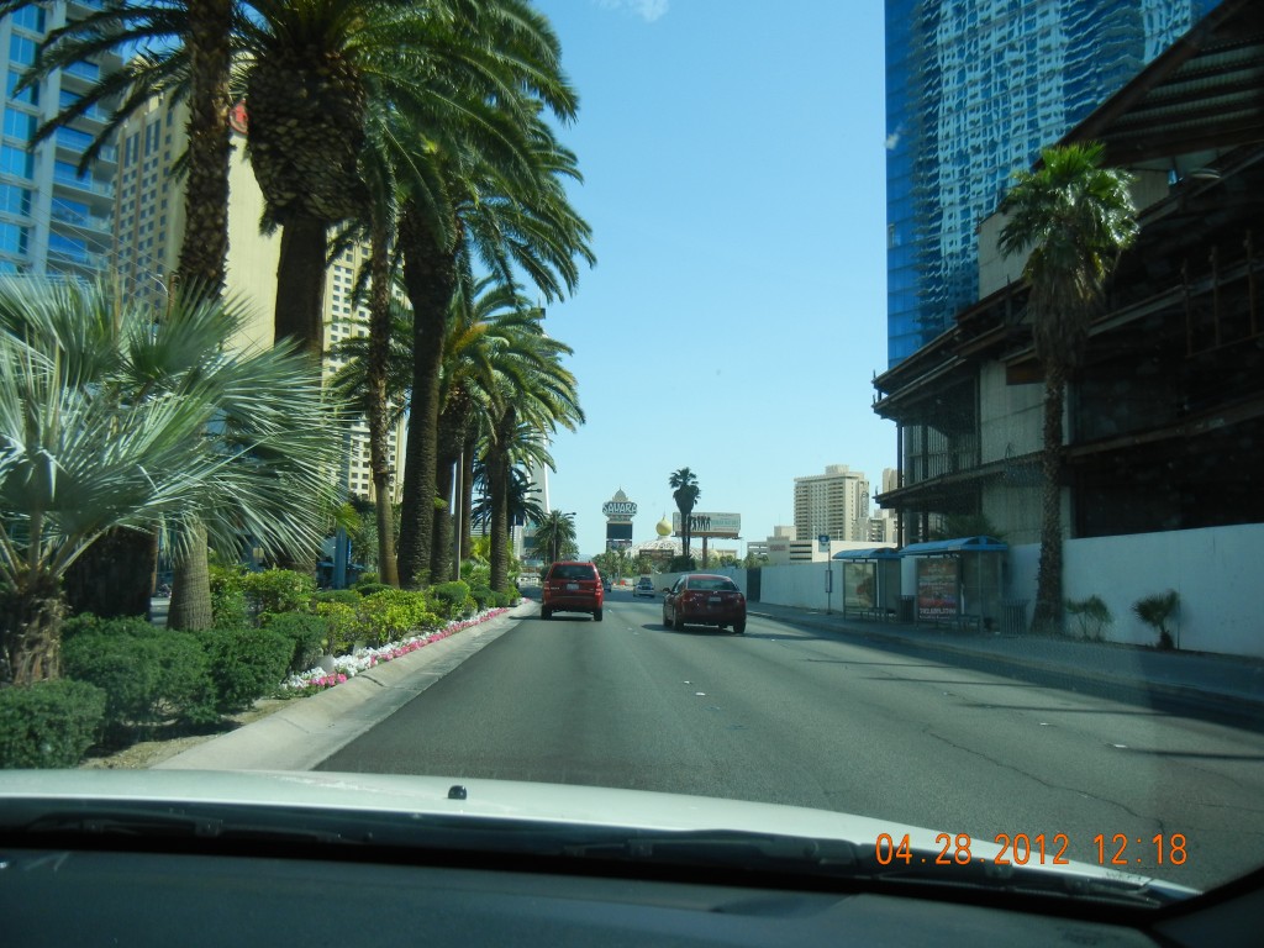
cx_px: 632
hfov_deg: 60.0
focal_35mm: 30
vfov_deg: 46.8
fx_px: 1095
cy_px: 474
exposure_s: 1/956
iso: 160
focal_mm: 5.4
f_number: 3.5
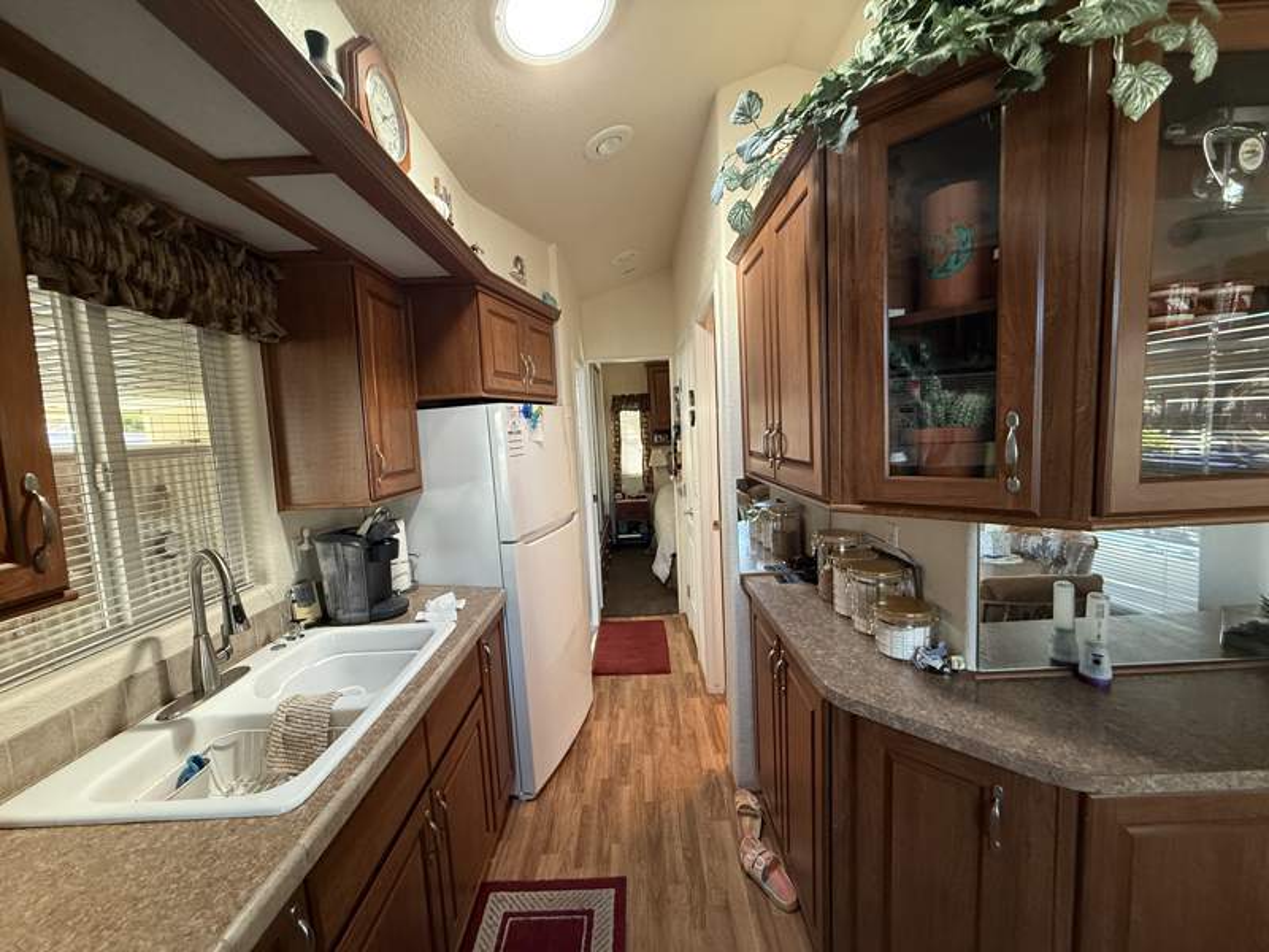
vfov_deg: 85.7
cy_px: 476
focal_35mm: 14
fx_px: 513
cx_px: 634
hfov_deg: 102.1
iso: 250
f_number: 2.2
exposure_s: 1/60
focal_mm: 2.22
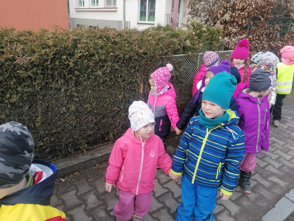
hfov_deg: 65.3
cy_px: 110
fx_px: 229
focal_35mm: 27
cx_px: 147
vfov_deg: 51.4
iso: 50
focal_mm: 4.75
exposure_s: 1/421
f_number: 1.8
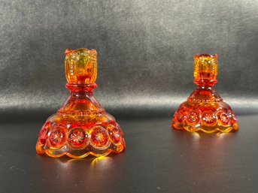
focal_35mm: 48
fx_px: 358
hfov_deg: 39.7
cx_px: 129
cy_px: 96
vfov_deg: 30.2
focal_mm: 6.86
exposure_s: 1/40
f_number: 1.78
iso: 320
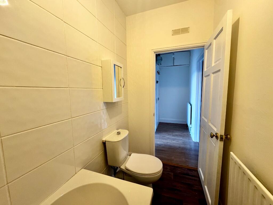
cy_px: 102
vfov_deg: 85.7
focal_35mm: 14
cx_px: 136
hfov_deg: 102.1
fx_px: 110
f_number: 2.2
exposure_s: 1/50
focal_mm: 2.22
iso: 250
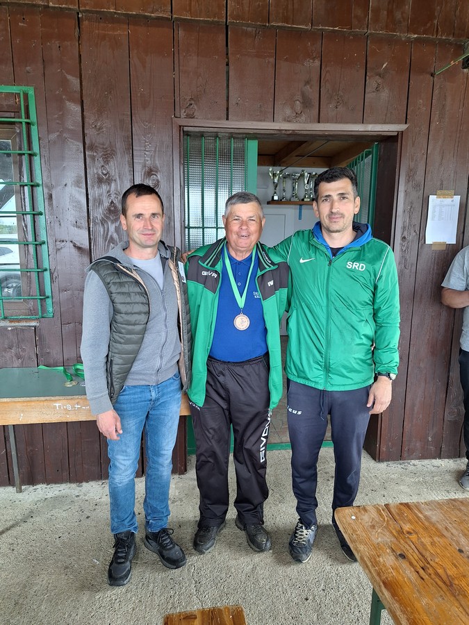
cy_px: 312
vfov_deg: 73.9
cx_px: 234
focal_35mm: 23
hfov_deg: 58.9
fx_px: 415
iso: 40
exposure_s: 1/50
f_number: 1.8
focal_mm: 5.54
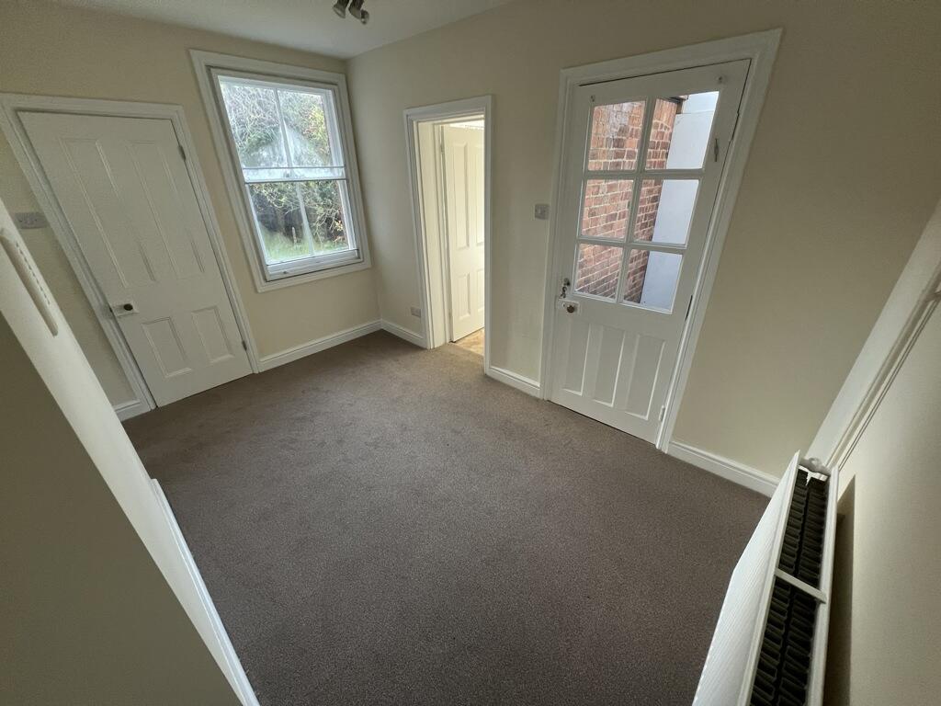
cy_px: 353
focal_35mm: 13
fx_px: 353
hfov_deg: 106.2
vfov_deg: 89.9
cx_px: 470
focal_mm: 1.57
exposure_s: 1/99
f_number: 1.8
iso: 160
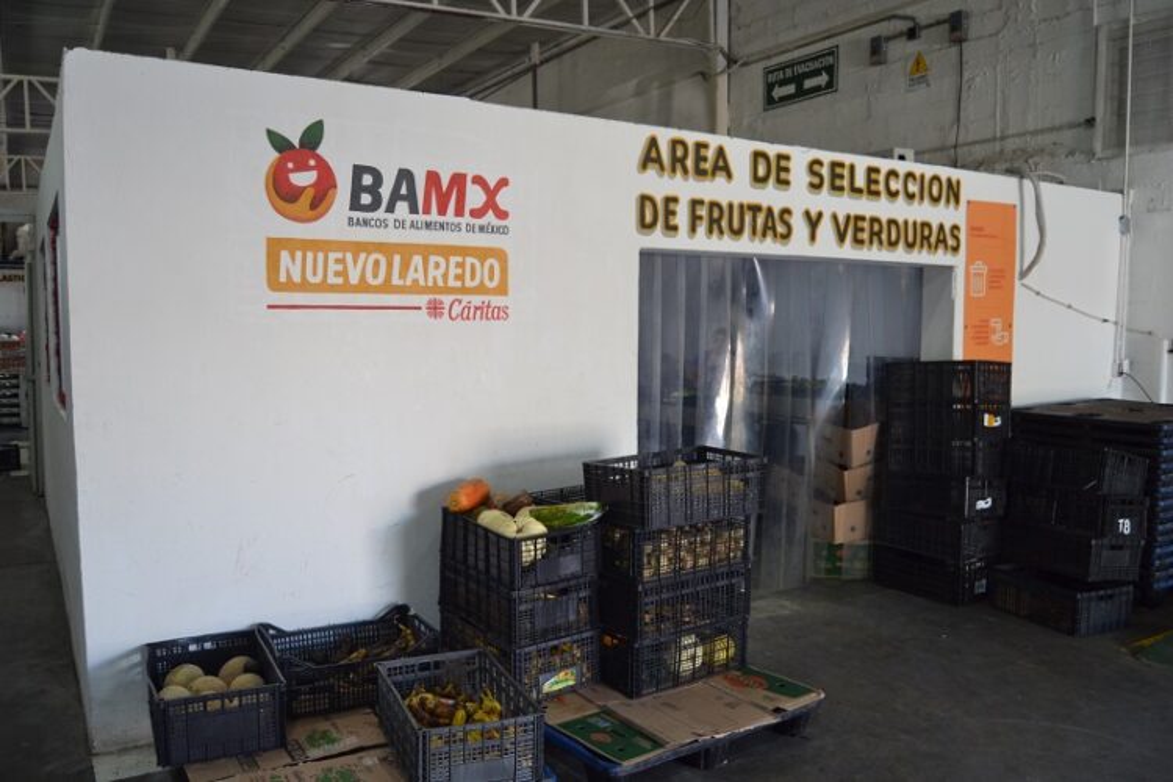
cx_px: 586
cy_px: 391
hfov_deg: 67.4
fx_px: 880
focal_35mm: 27
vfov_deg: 47.9
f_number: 4
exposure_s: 1/60
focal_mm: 18
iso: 400
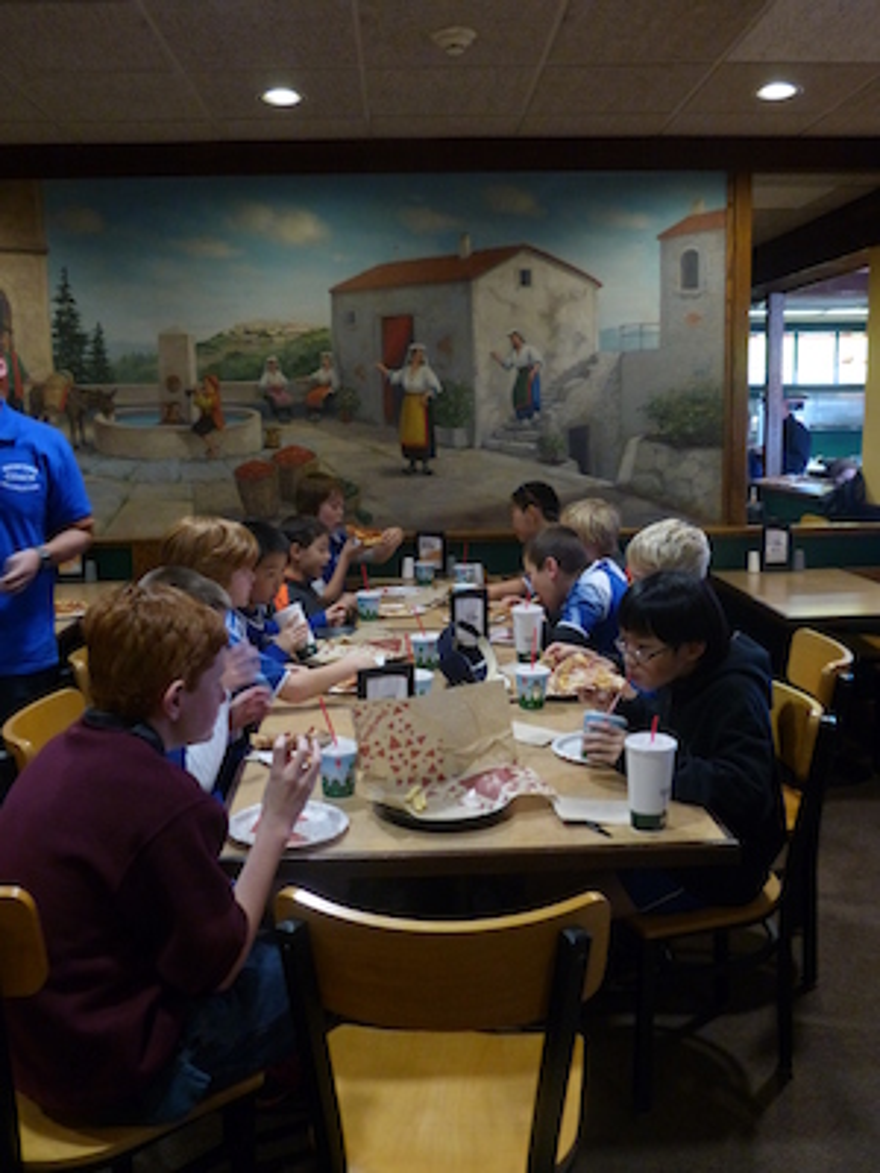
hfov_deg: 44.2
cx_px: 440
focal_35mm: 32
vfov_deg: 56.8
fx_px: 1085
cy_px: 586
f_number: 2.8
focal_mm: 5.7
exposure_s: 1/13
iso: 400
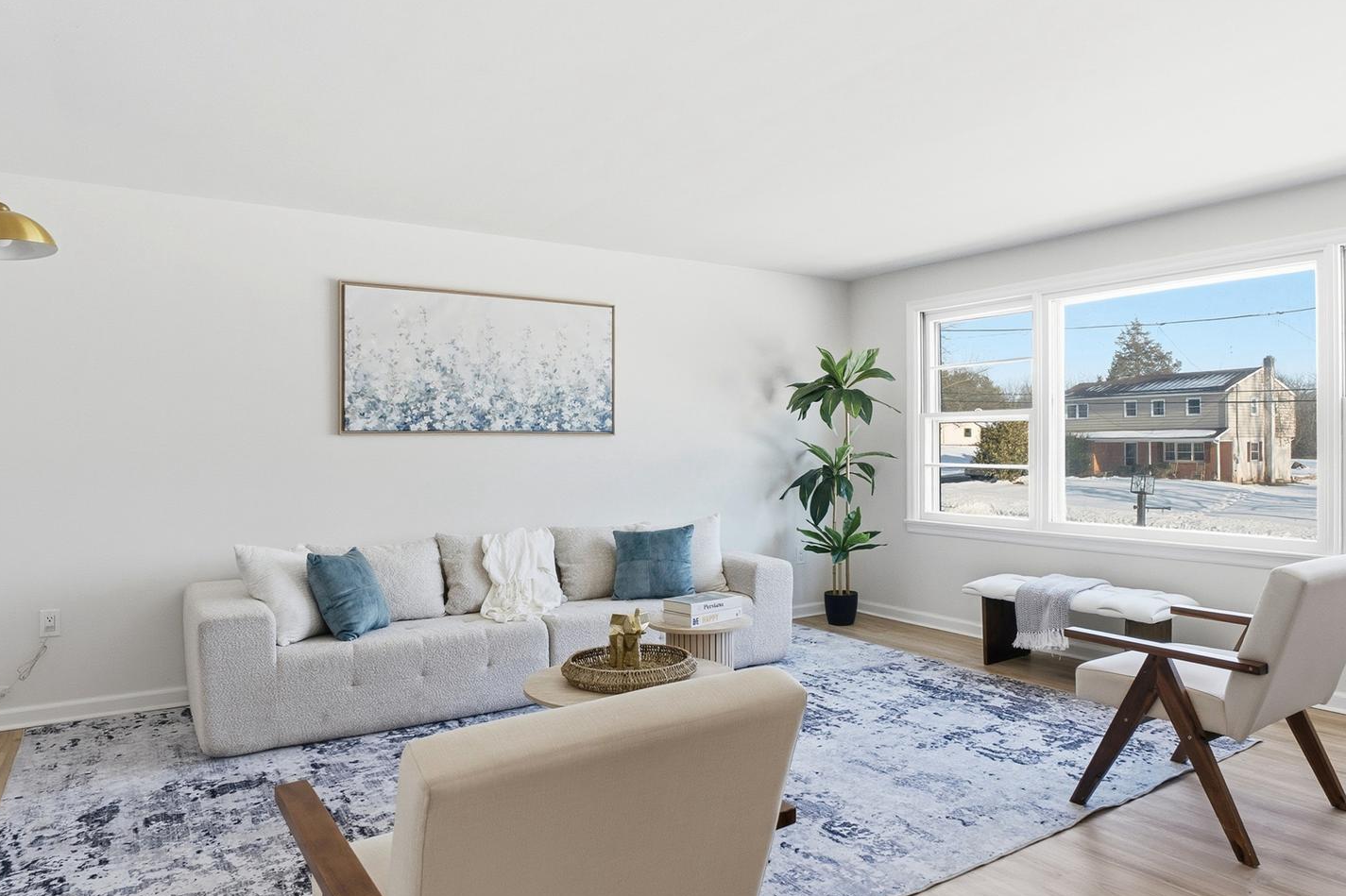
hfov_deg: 75.7
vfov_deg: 55.1
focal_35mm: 23
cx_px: 772
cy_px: 457
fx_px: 860
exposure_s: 1/1250
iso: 400
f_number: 8
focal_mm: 16
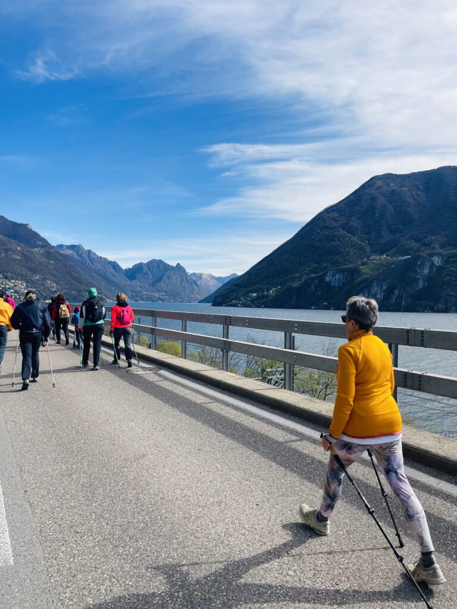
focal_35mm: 25
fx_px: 440
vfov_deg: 69.4
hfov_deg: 54.9
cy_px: 304
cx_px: 228
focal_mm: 5.1
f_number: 1.6
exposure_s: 1/3559
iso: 32
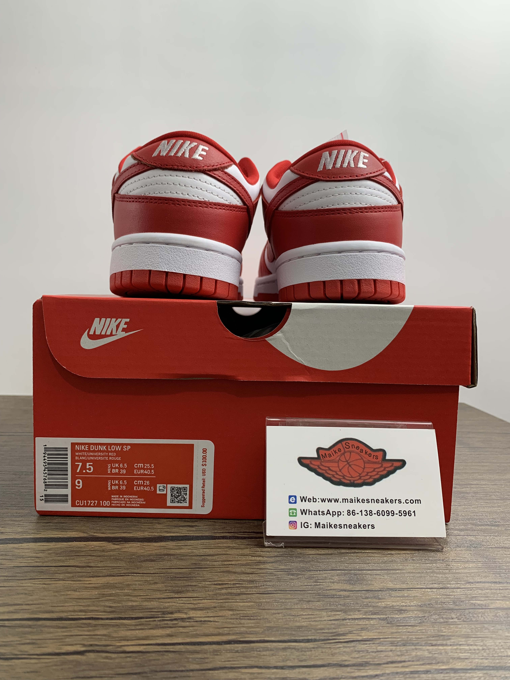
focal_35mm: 26
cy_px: 340
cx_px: 255
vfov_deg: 67.3
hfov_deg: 53.1
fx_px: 511
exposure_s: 1/121
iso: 50
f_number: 1.8
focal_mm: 4.25
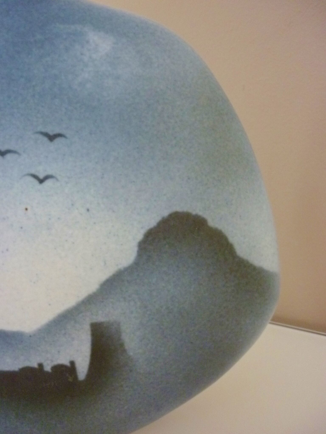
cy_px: 217
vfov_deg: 55.4
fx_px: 414
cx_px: 163
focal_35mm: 33
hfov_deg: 42.9
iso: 400
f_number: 2.8
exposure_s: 1/8
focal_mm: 5.5
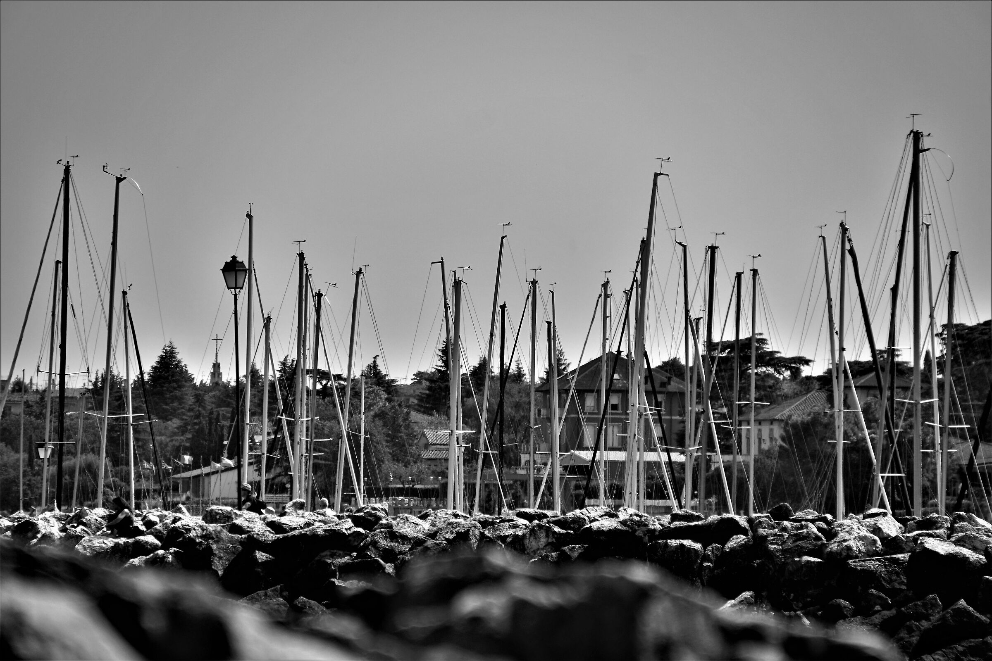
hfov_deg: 4.9
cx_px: 496
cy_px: 330
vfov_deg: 3.3
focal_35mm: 420
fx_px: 11572
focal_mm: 280
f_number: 7.1
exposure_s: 1/500
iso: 100
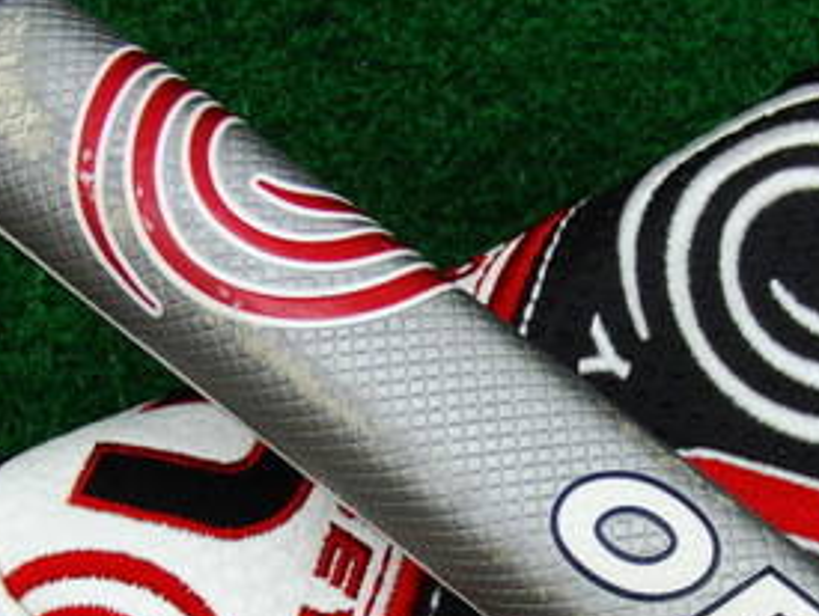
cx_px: 524
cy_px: 518
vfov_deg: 17.0
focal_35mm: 86
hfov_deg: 22.7
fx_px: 2037
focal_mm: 6.42
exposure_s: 1/80
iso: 320
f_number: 3.6
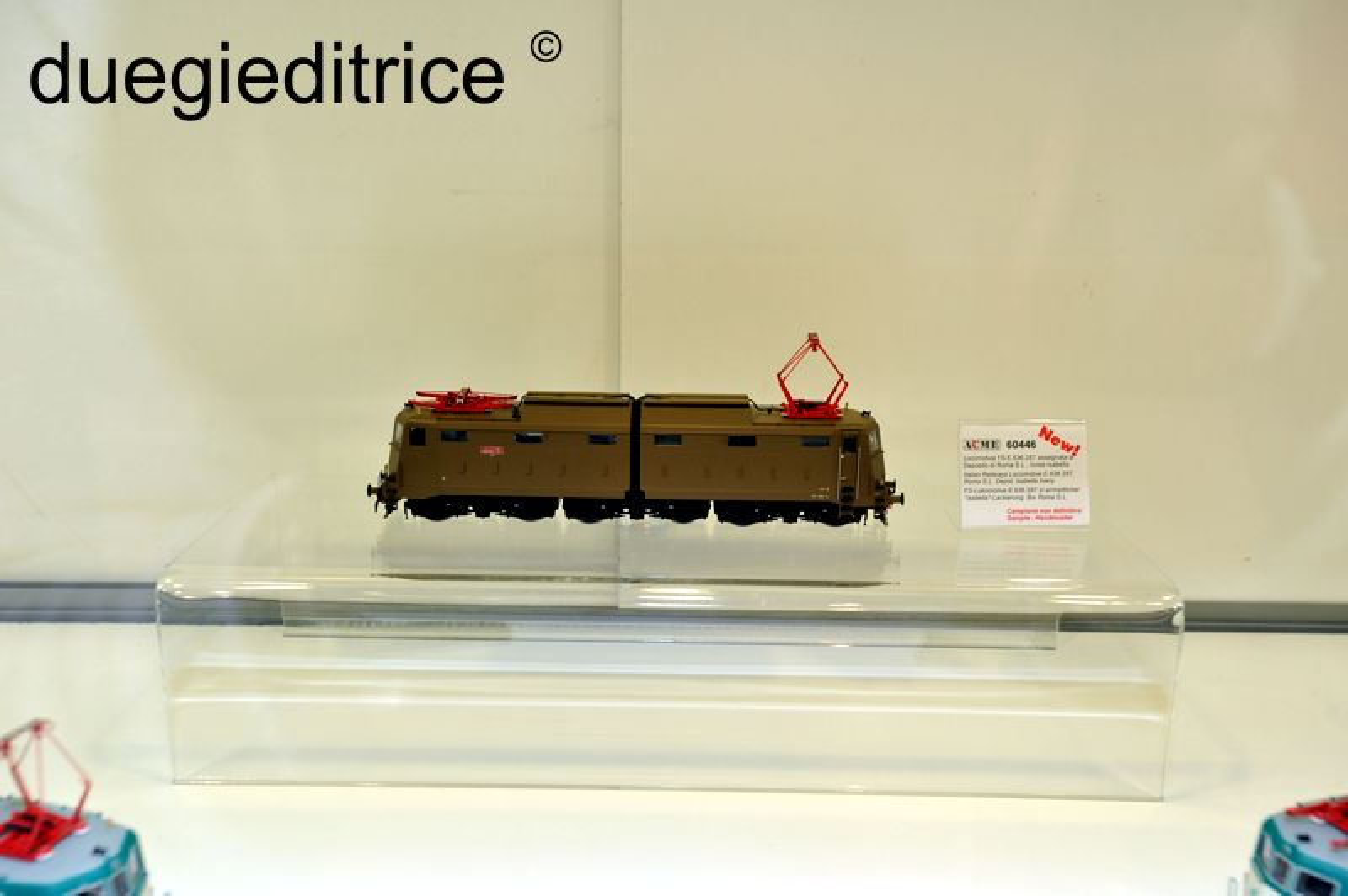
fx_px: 1309
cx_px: 674
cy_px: 448
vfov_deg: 37.8
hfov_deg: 54.5
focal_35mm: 35
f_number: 8
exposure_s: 1/80
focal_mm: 35
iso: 800
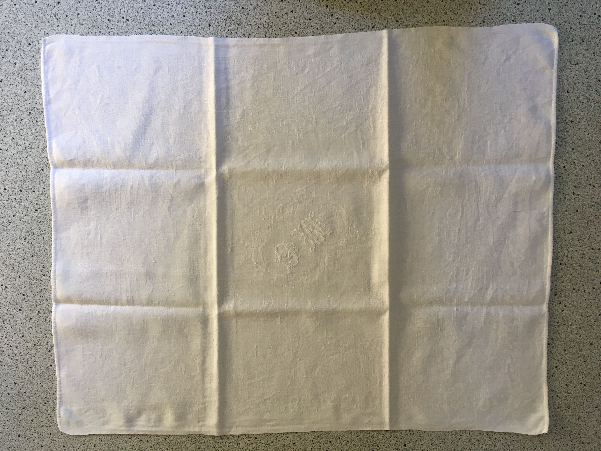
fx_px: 503
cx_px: 300
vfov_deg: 48.2
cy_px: 226
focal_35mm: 29
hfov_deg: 61.7
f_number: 2.2
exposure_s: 1/33
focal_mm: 4.15
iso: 80
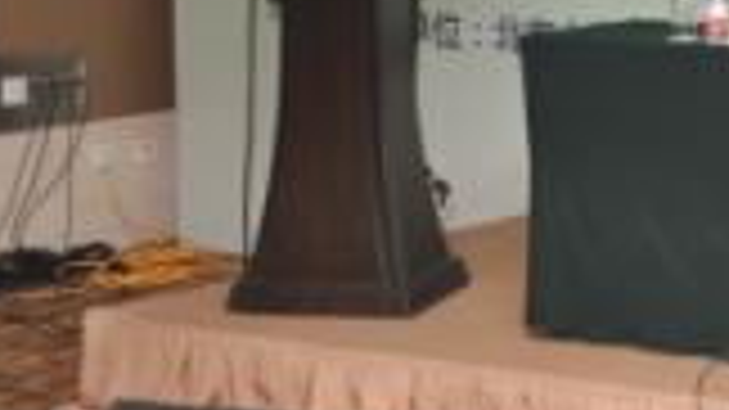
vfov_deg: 8.3
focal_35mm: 145
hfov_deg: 14.5
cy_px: -50
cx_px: 770
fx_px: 2802
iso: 200
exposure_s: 1/125
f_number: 2.8
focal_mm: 50
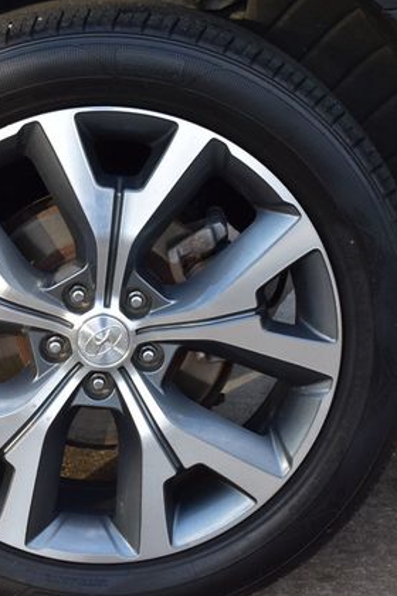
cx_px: 105
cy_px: 299
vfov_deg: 19.9
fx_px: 1700
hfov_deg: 13.3
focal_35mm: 103
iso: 400
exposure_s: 1/100
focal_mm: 45
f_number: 9
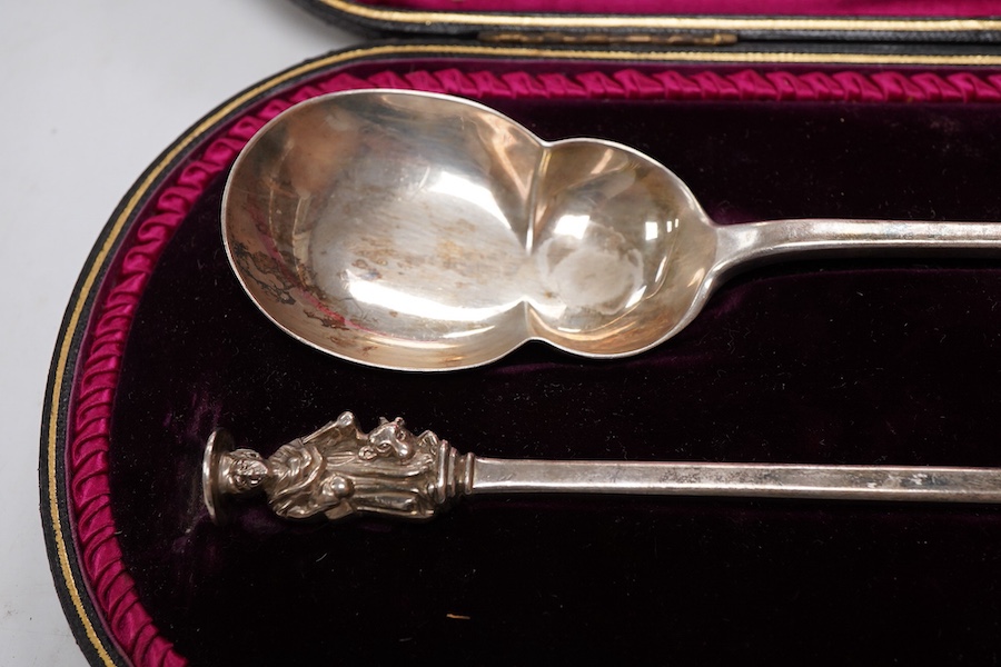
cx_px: 500
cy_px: 334
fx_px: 1251
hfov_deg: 43.6
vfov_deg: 29.9
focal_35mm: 45
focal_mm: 30
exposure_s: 1/125
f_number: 11
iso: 1250
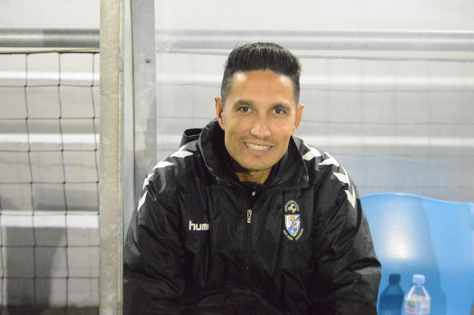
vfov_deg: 16.5
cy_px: 158
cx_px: 237
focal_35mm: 82
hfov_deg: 24.6
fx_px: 1085
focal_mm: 55
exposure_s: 1/200
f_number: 4.5
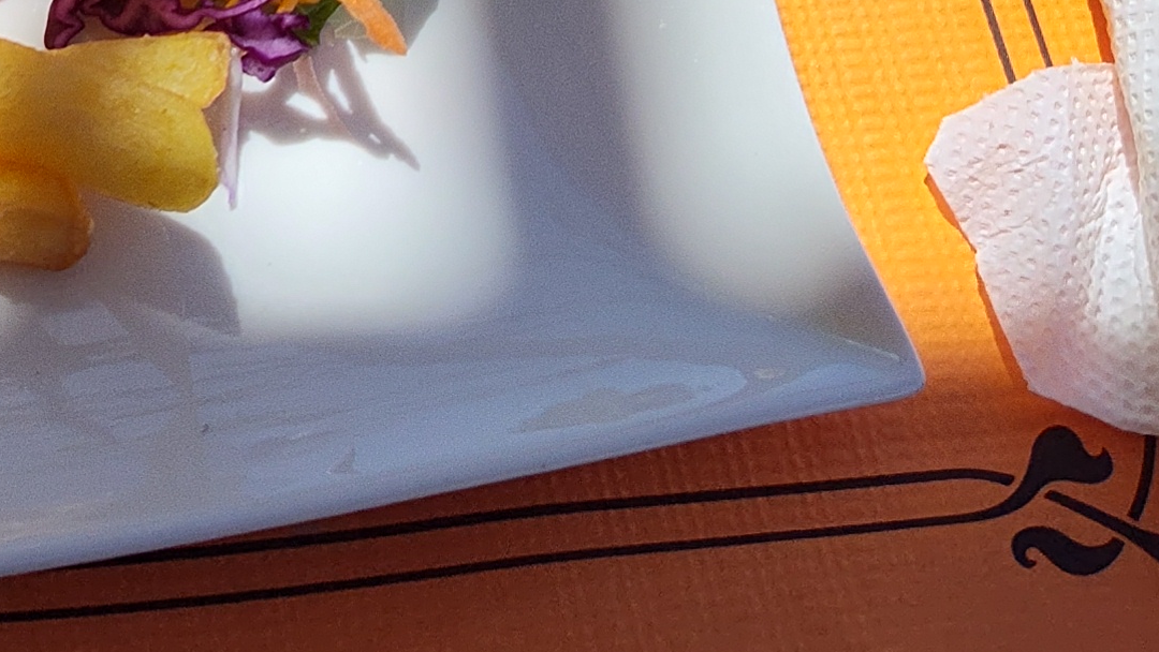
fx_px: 2920
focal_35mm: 95
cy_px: -722
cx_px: -61
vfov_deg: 11.3
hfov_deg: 21.5
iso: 100
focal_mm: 5.56
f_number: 1.88
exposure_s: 1/5066
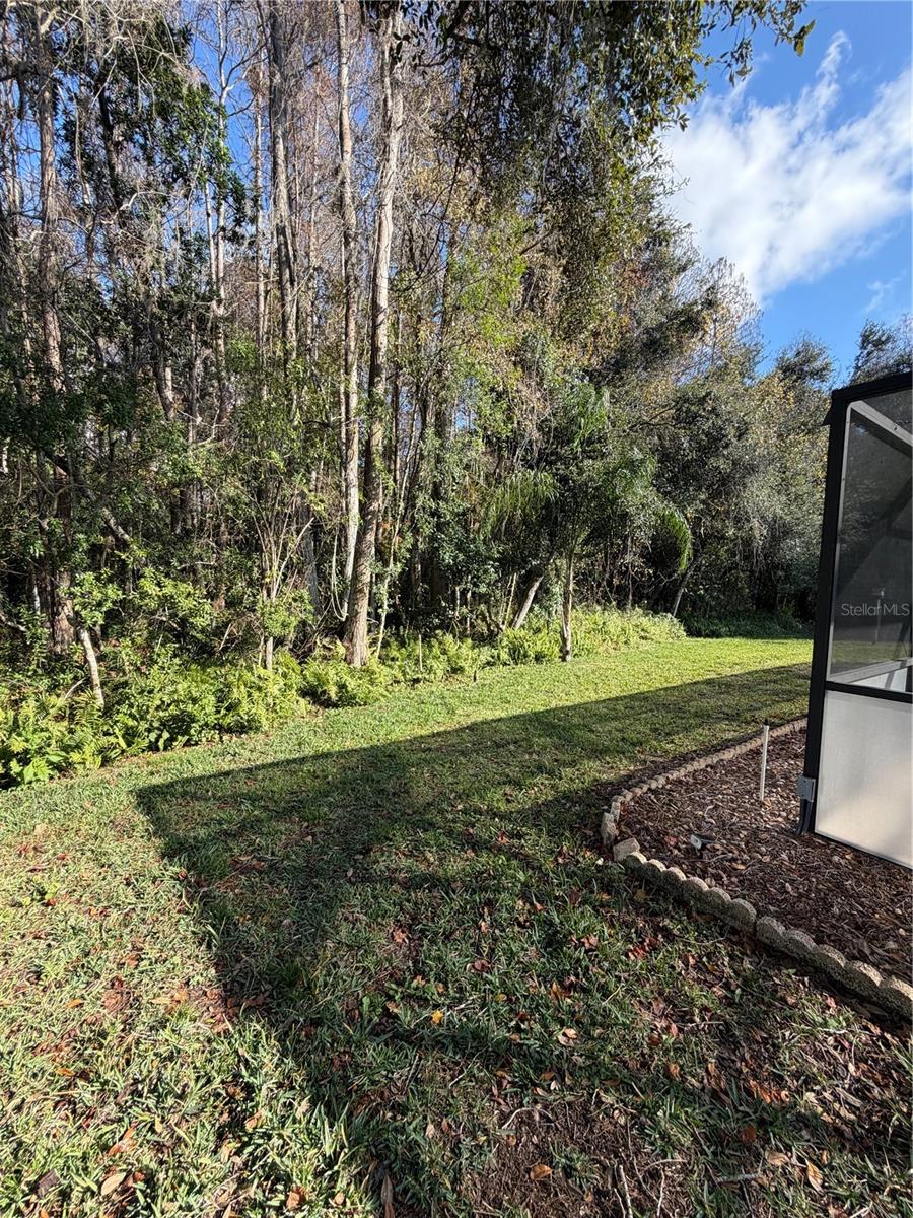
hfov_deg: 85.7
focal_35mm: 14
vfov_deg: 102.1
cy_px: 609
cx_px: 456
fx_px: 492
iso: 50
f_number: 2.2
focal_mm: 2.22
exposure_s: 1/379
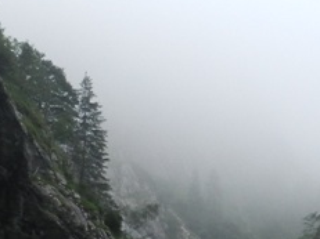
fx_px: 942
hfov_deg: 19.1
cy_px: 344
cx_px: 237
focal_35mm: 102
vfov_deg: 13.7
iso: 200
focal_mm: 4
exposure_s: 1/25
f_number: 3.4
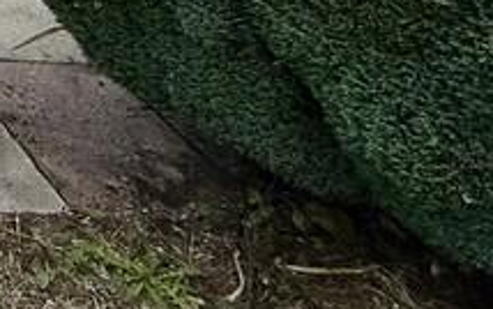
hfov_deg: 18.5
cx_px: -500
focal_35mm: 71
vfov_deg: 13.2
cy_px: -454
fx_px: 954
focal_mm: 2.22
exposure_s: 1/1189
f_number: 2.2
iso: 64
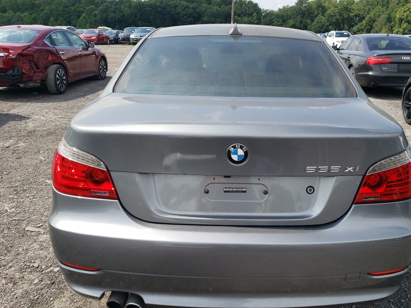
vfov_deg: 46.8
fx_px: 356
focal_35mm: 30
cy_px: 163
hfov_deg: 59.7
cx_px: 234
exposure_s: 1/2000
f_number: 1.5
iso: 50
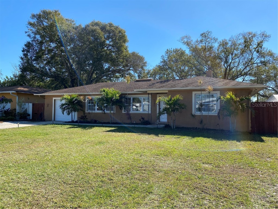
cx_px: 139
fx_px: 209
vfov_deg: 53.1
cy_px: 104
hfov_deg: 67.3
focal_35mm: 26
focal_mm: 4.25
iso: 32
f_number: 1.8
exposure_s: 1/1701
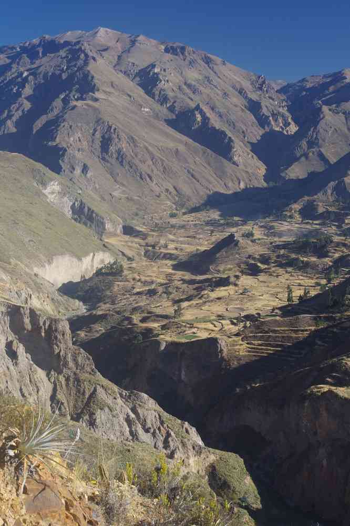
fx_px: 831
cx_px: 175
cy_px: 263
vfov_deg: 35.1
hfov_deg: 23.8
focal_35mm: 57
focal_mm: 38
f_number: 10
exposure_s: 1/60
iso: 200
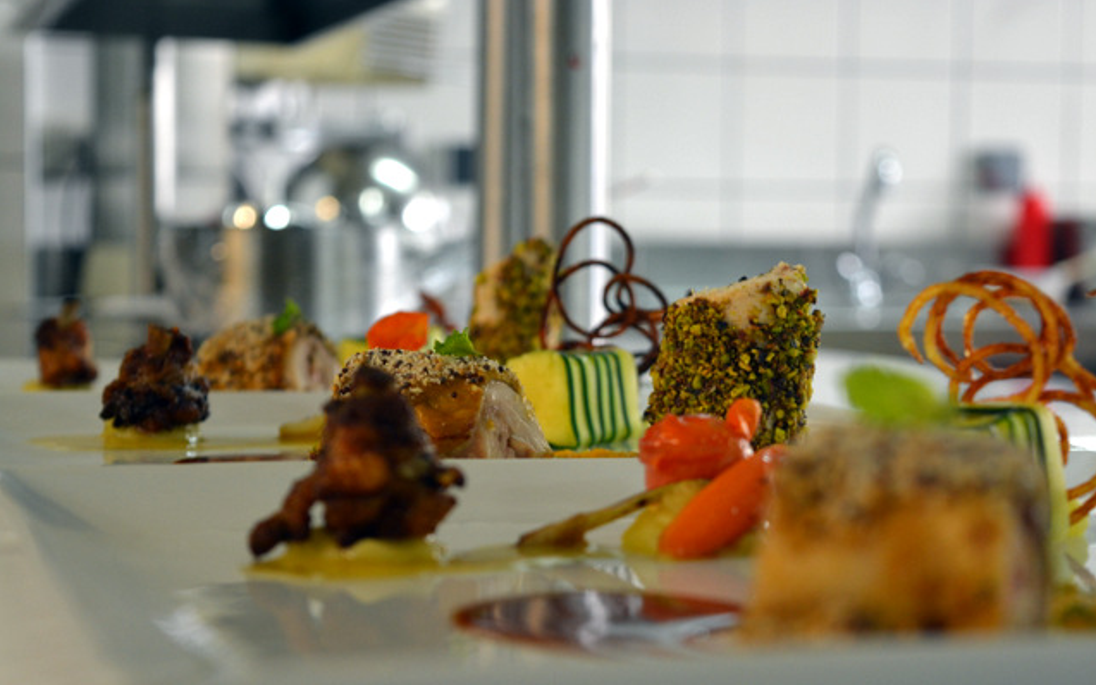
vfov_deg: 15.4
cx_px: 549
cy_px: 364
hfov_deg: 24.5
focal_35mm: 85
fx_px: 2524
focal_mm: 55
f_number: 5.6
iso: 800
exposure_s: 1/30
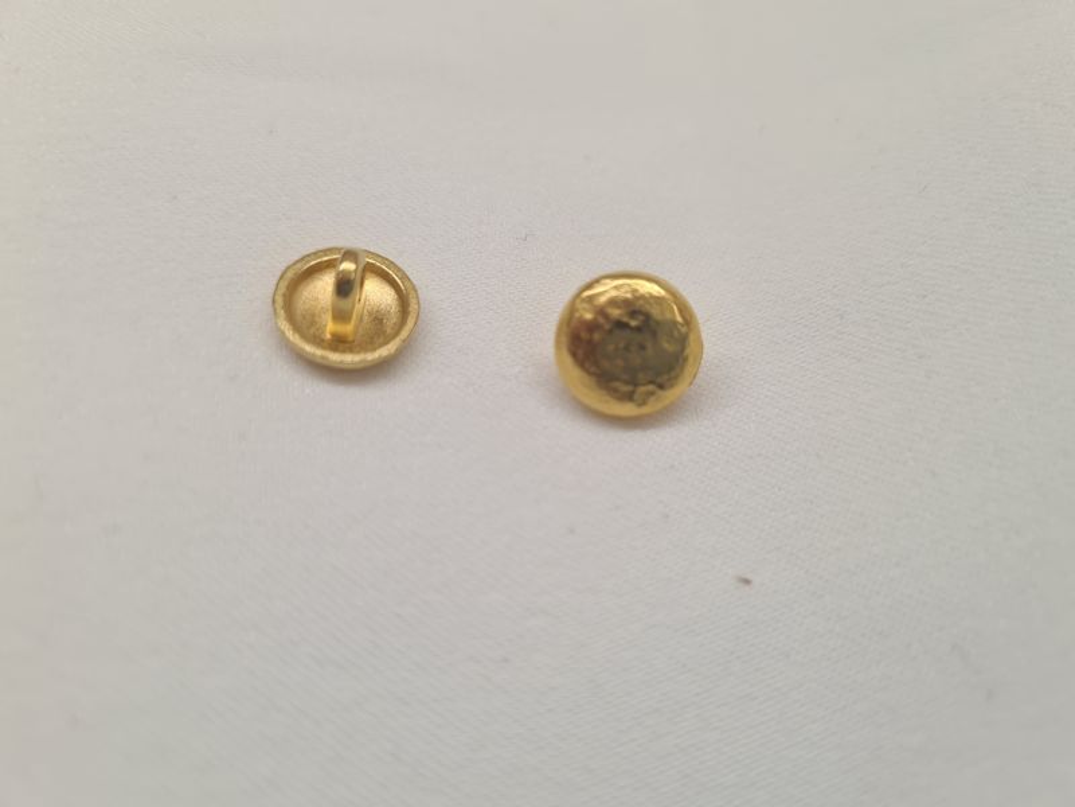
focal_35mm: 26
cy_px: 404
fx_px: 807
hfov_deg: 67.3
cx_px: 538
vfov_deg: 53.1
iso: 50
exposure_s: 1/192
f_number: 1.8
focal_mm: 5.4
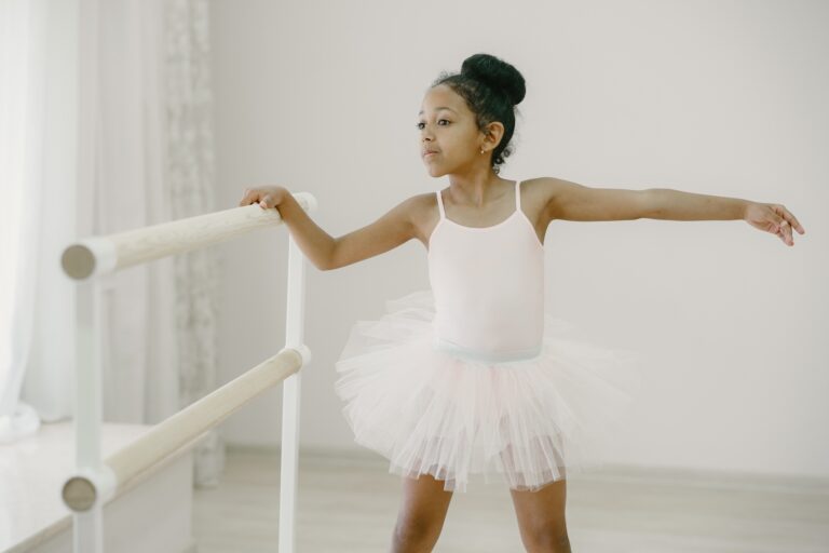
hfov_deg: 23.9
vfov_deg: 16.1
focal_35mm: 85
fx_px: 1957
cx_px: 414
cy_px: 276
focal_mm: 85
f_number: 2.5
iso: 640
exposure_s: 1/250
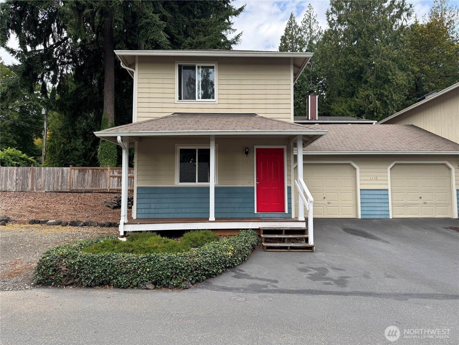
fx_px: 318
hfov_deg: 71.6
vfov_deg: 56.8
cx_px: 230
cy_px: 172
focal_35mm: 24
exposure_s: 1/747
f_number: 1.78
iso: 80
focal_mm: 6.76
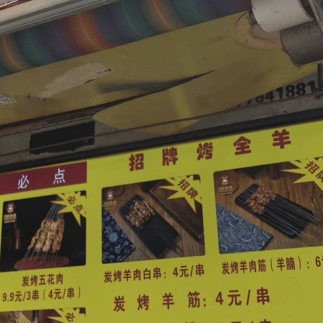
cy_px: -60
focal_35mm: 87
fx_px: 918
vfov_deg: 18.9
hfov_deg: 18.9
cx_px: -64
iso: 50
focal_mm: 5.75
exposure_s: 1/909
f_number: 2
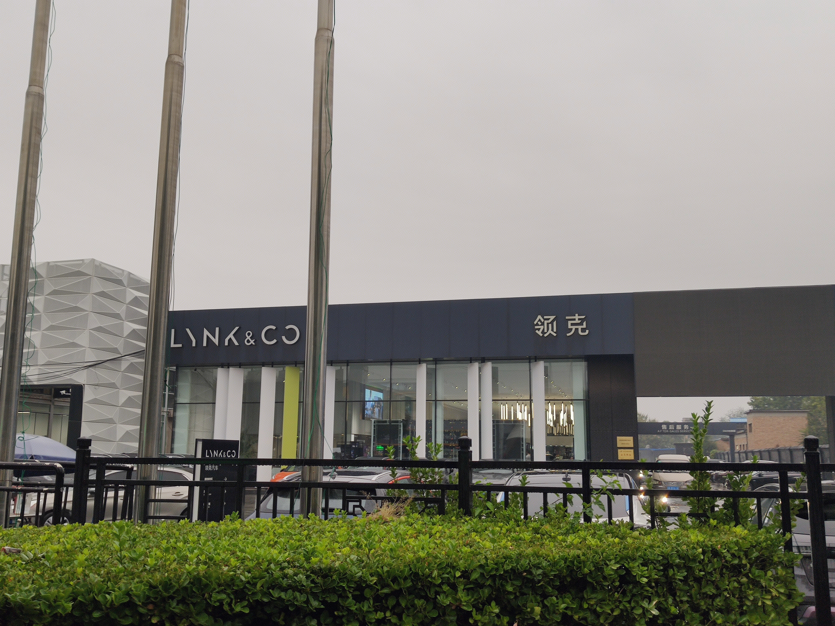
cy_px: 313
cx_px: 418
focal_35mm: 33
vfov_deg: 42.9
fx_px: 796
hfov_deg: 55.4
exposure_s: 1/100
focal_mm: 4.75
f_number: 1.75
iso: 122
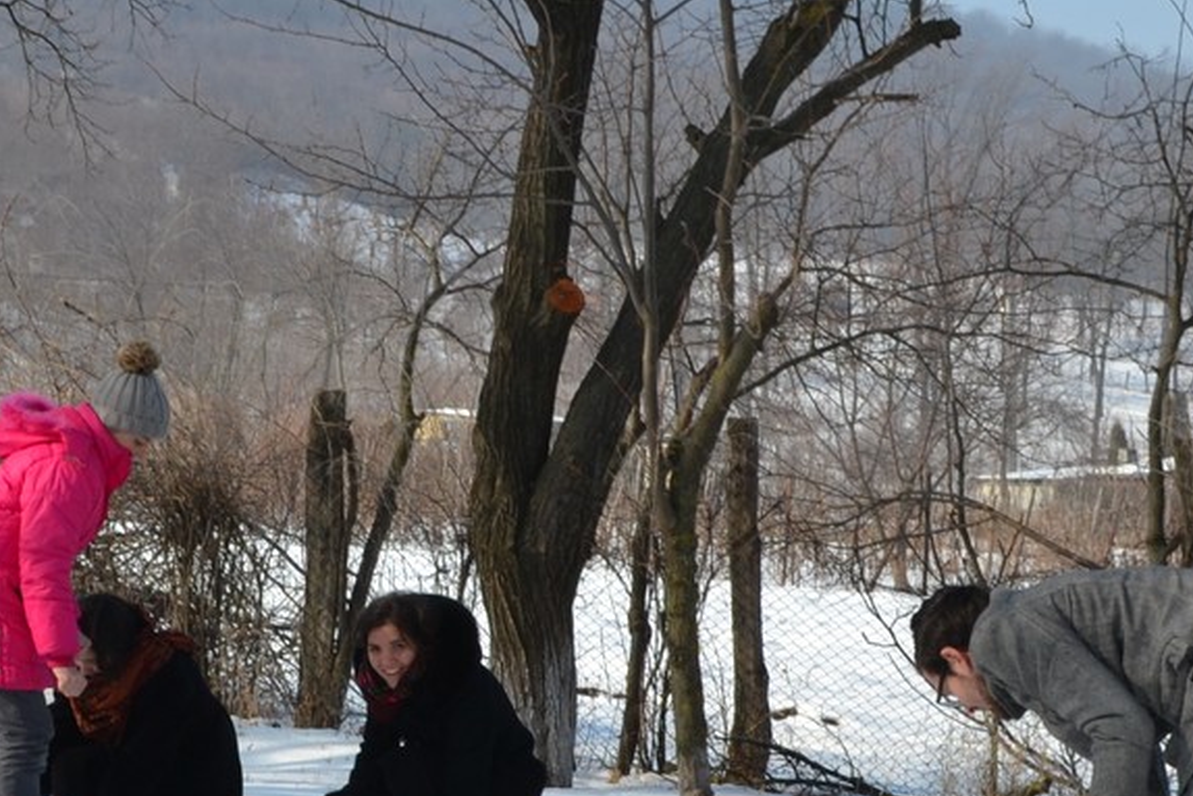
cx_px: 387
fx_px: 3315
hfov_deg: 20.3
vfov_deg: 13.6
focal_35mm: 100
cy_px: 657
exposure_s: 1/250
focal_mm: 20
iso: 100
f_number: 8
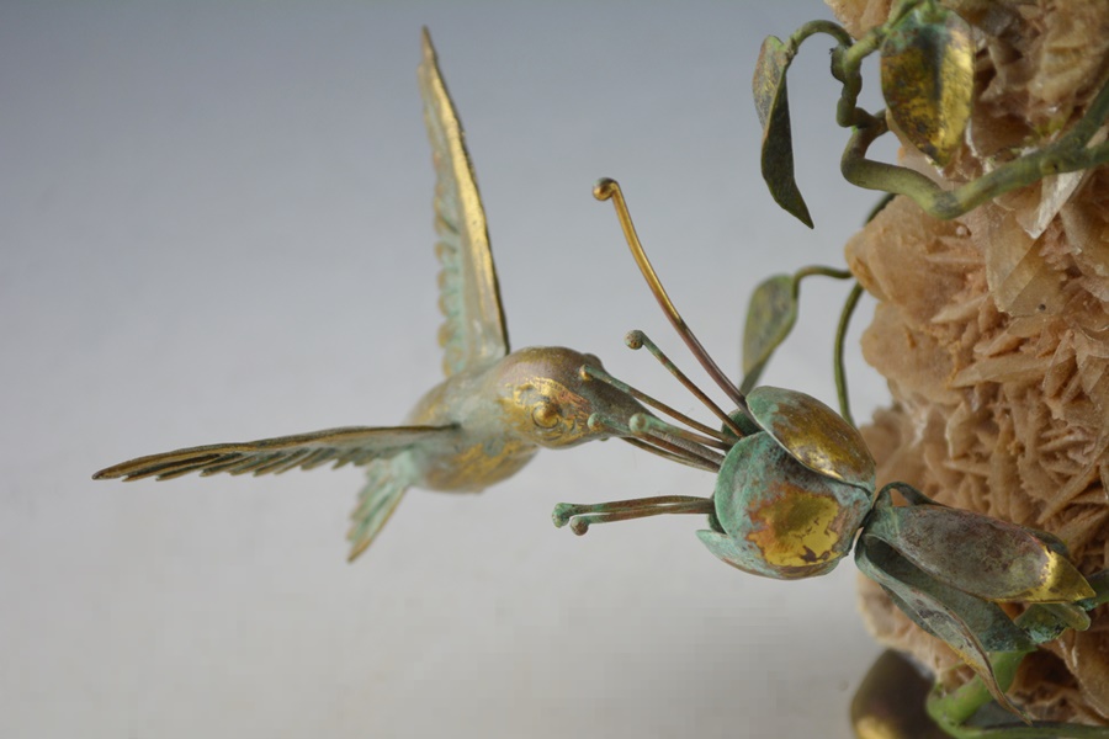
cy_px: 370
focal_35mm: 82
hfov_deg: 24.6
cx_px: 554
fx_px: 2541
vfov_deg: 16.6
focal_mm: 55
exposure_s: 1/125
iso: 360
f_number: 5.6
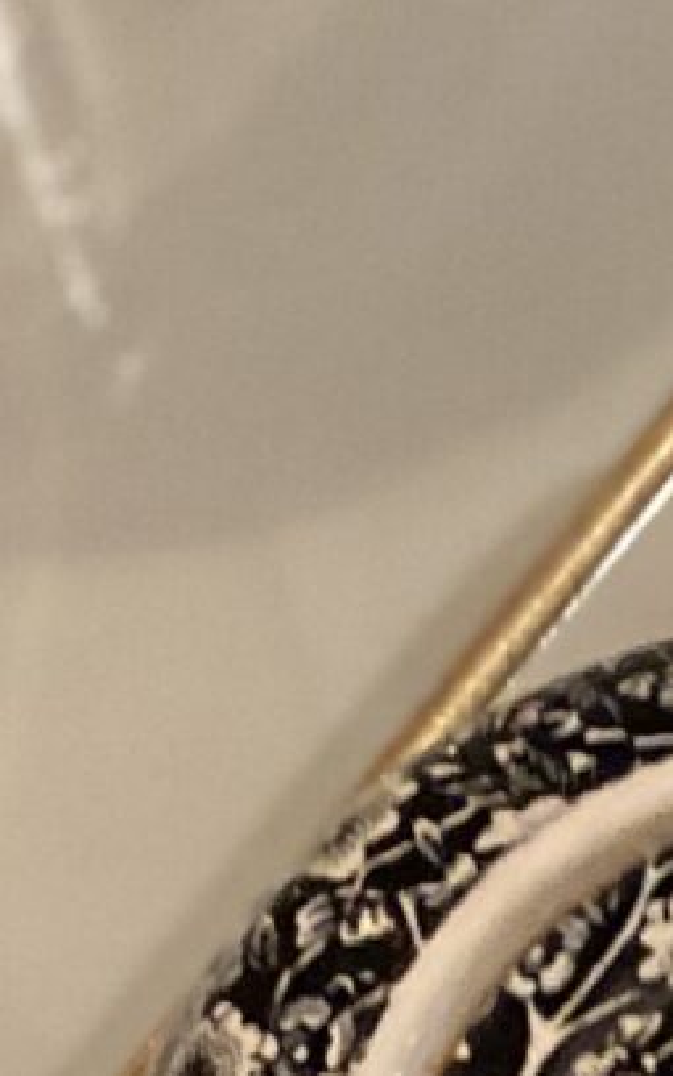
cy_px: 2526
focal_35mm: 173
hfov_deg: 7.3
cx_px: 1288
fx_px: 5077
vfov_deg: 10.5
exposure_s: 1/60
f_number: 1.8
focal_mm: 4.25
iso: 500
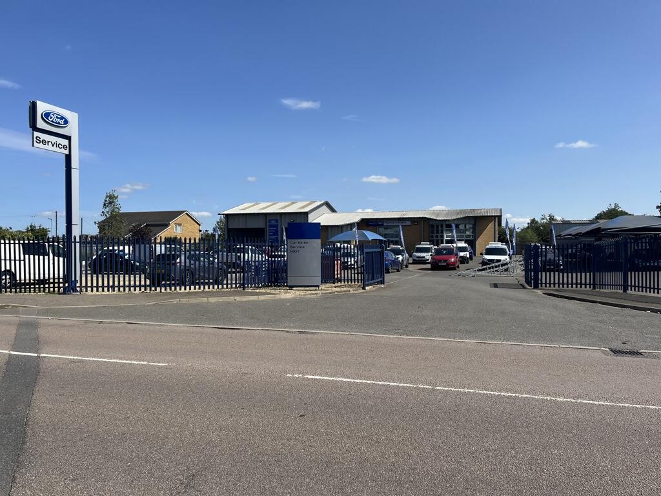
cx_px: 330
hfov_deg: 67.3
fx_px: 496
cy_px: 248
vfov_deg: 53.1
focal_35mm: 26
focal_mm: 5.1
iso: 50
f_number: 1.6
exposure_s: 1/4651
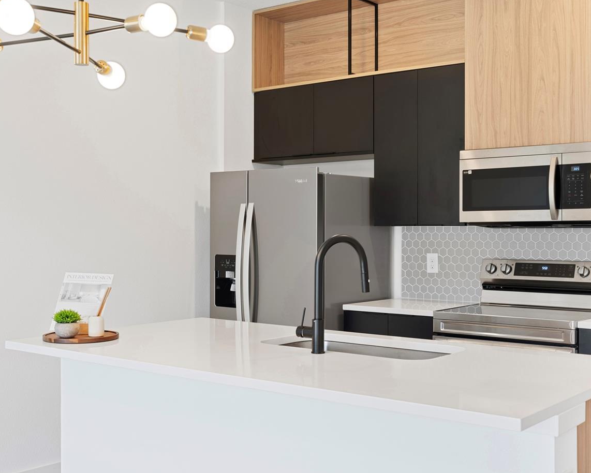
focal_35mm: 46
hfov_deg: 40.3
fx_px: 805
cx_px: 310
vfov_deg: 32.8
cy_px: 240
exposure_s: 1/1.25
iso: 100
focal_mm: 35
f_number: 9
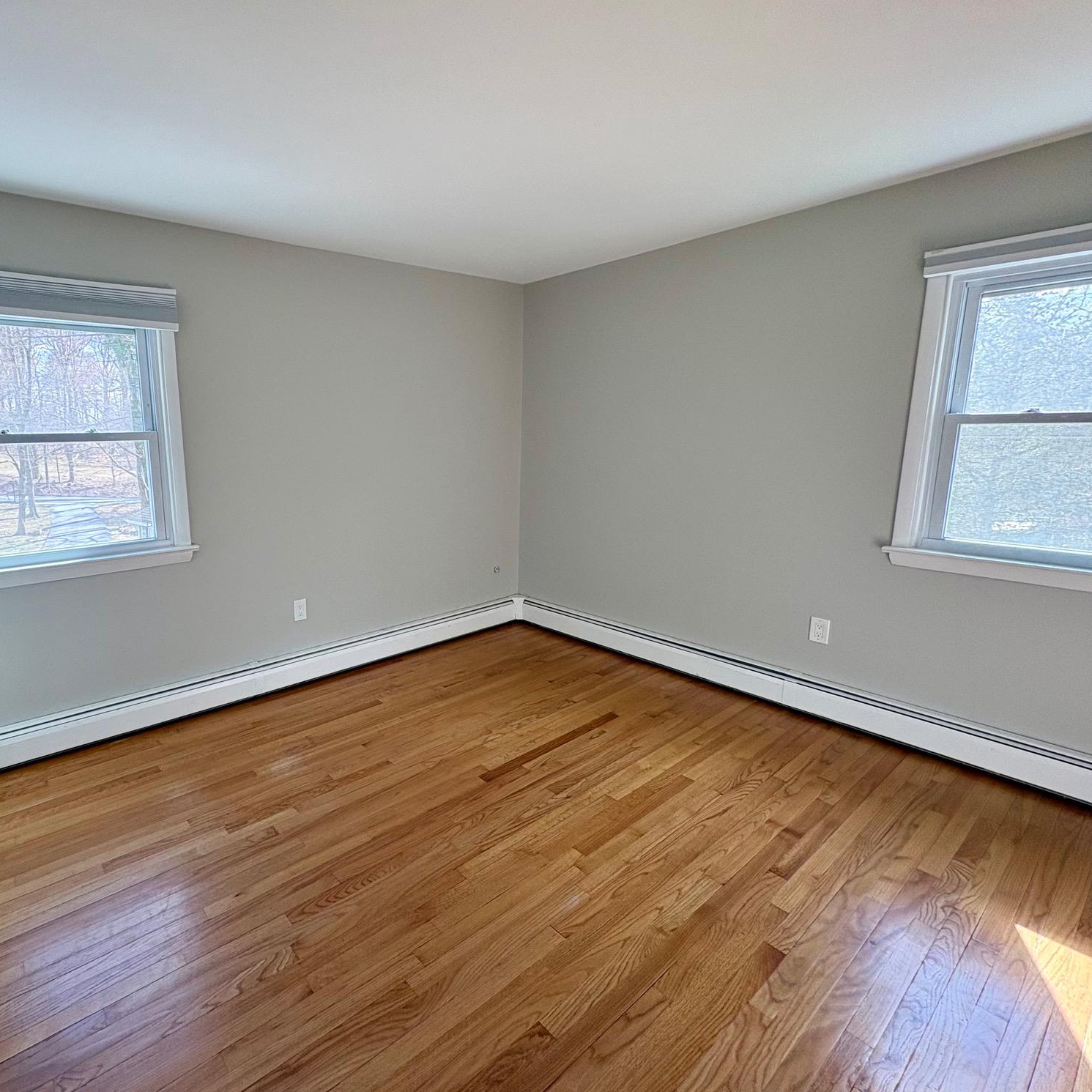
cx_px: 383
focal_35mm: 17
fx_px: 607
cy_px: 535
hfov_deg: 81.7
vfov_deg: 84.0
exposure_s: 1/120
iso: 100
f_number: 2.2
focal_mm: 2.22
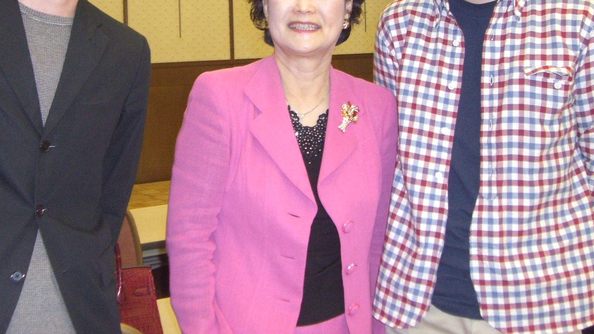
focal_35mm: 60
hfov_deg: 34.9
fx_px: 945
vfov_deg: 19.7
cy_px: 38
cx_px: 291
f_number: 2.7
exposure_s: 1/60
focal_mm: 6.2
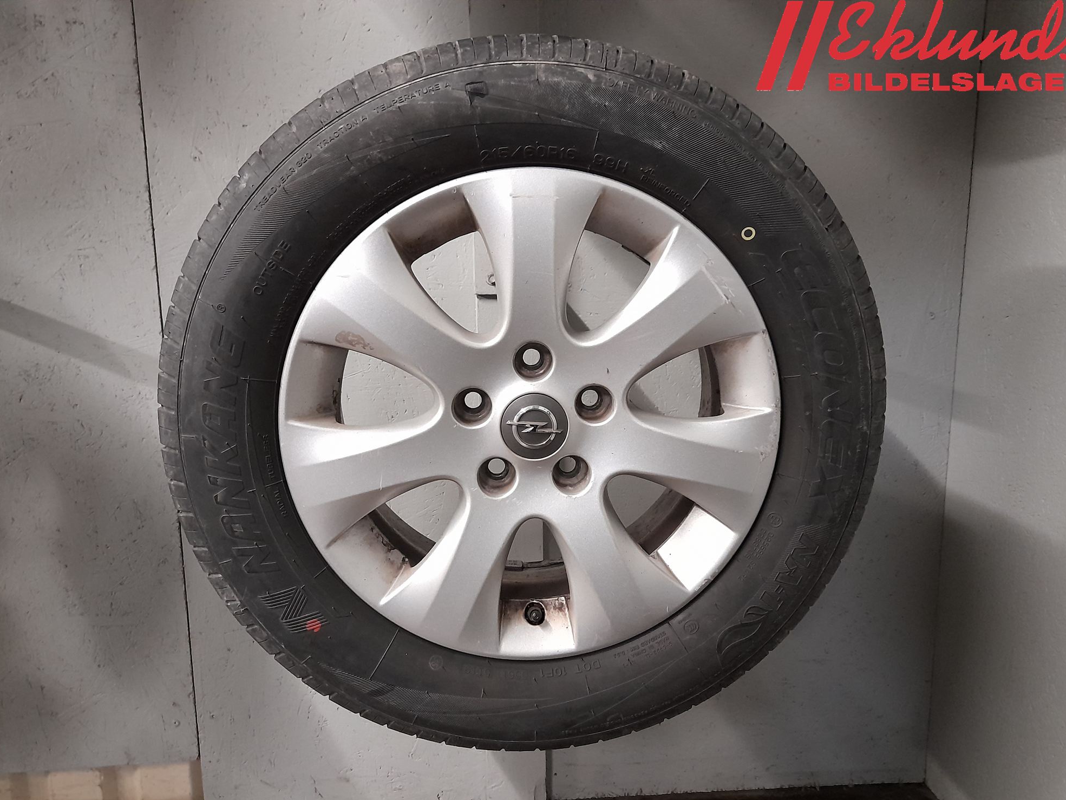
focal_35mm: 26
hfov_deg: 67.3
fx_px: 801
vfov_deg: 53.1
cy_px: 415
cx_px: 534
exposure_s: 1/25
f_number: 2
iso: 640
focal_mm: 4.6
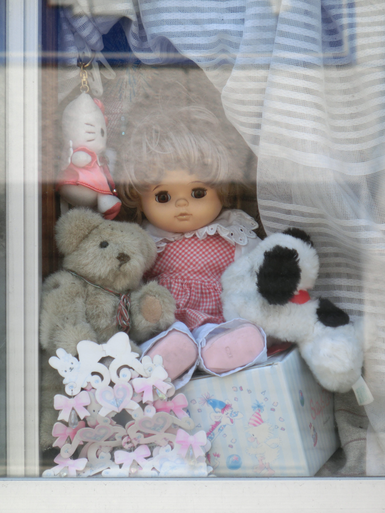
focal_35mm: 300
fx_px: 4449
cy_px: 256
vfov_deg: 6.6
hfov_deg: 5.0
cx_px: 192
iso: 80
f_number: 5.9
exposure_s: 1/125
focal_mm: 53
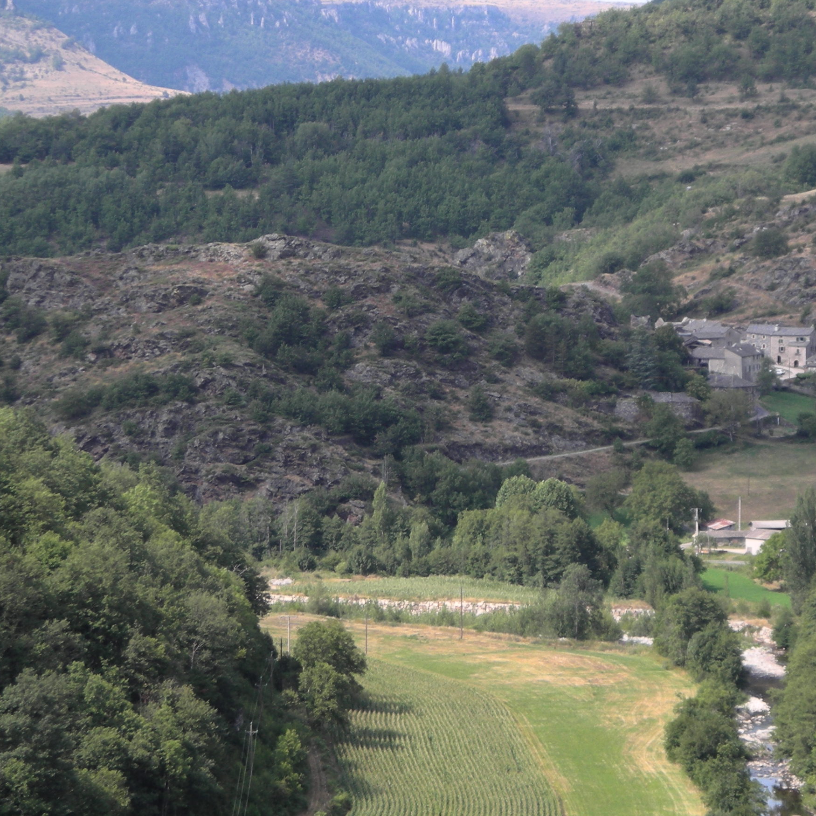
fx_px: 4401
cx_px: 526
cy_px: 339
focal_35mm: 165
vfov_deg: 10.6
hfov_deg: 10.6
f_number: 5.3
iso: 50
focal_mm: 19.2
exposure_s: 1/126
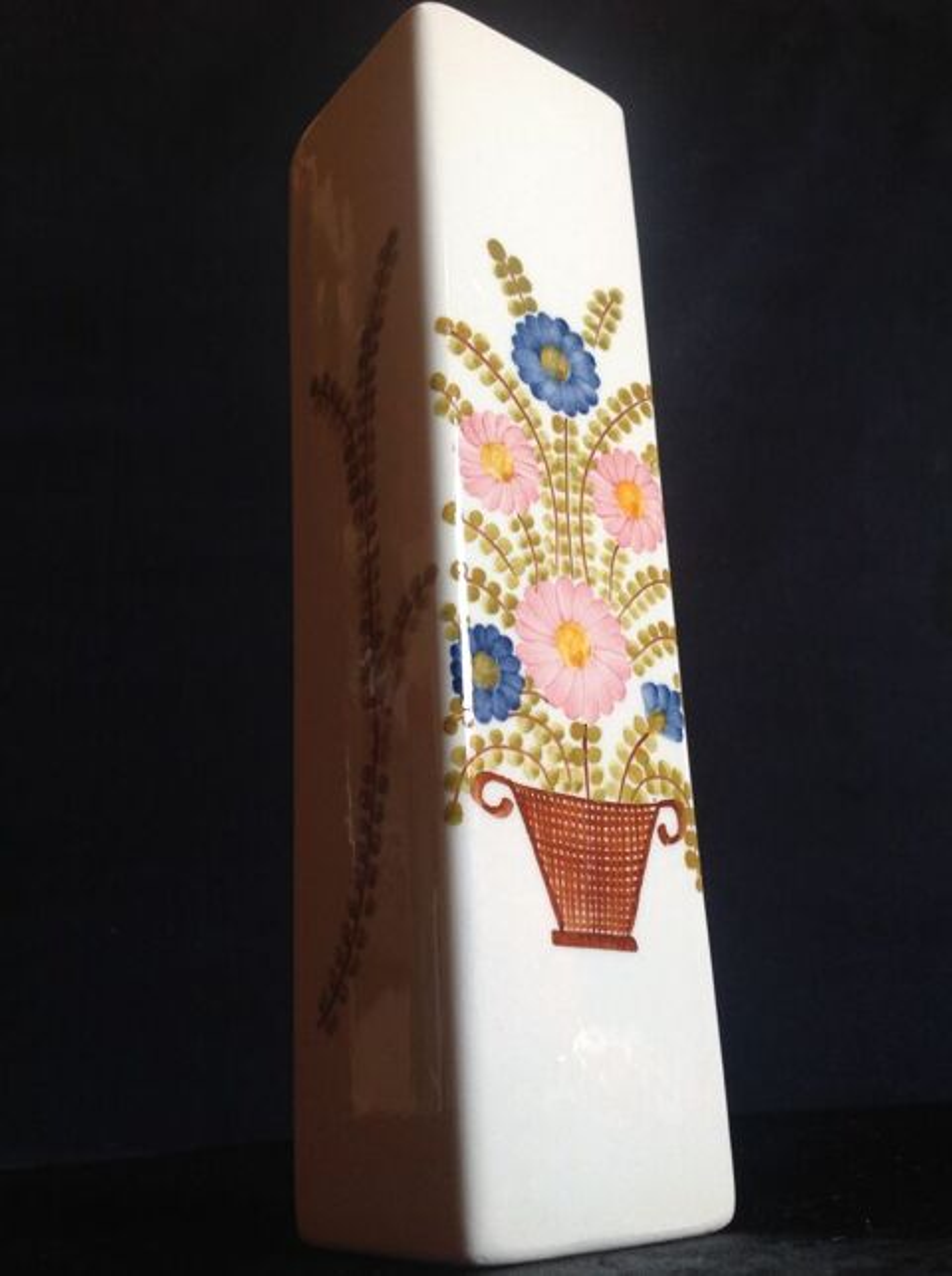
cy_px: 638
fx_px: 1287
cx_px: 476
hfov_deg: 40.6
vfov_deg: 52.7
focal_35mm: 35
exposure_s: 1/15
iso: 50
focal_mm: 4.28
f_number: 2.4
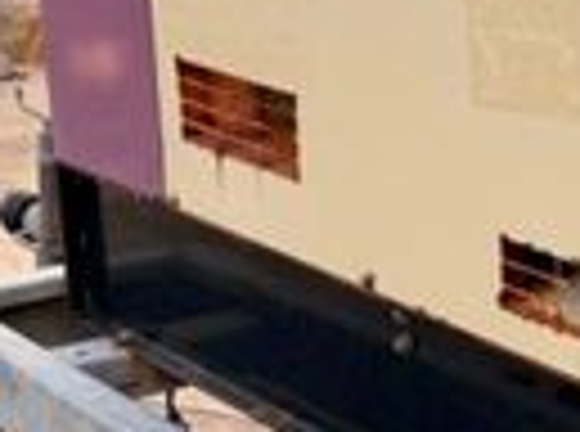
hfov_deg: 16.9
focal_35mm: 112
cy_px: 297
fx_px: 1871
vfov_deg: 13.1
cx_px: 683
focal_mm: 6.76
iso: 100
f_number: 1.78
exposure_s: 1/683
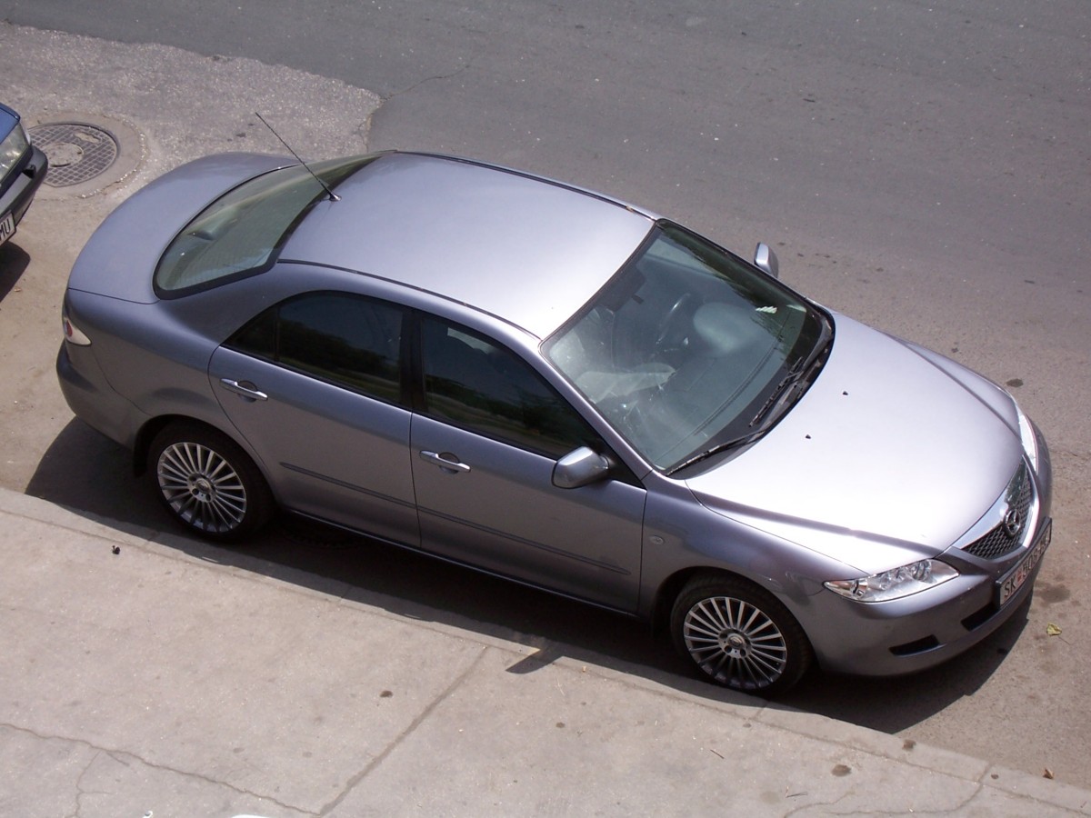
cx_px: 546
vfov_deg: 10.2
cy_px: 409
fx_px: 4602
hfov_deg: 13.5
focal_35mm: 146
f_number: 6.7
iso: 80
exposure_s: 1/250
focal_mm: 25.1
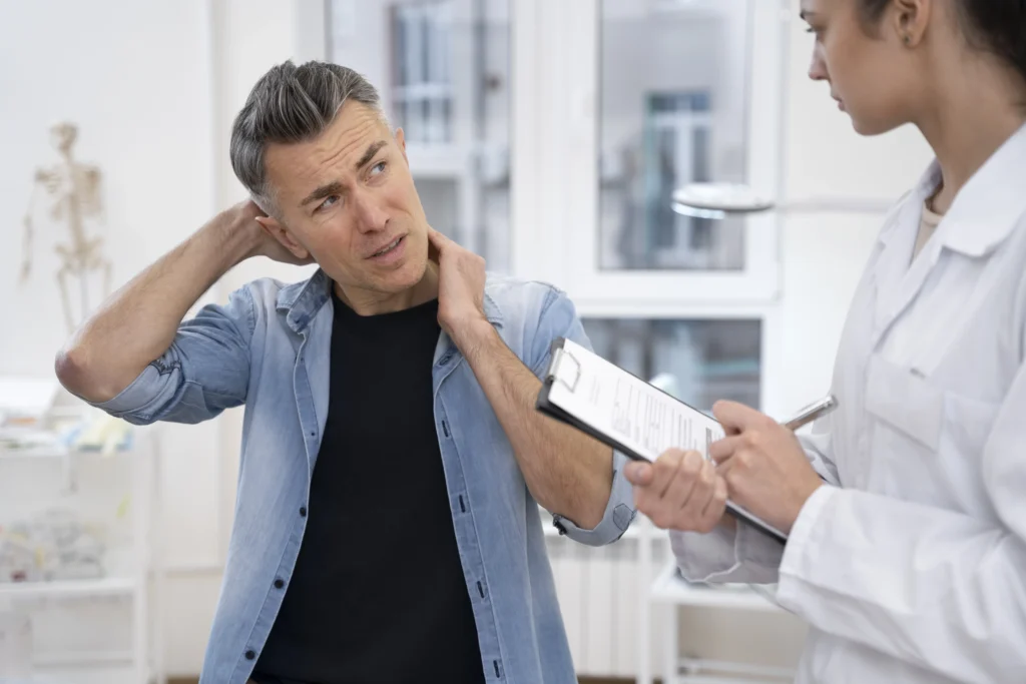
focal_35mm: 58
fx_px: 1639
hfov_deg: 34.8
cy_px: 342
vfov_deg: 23.6
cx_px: 513
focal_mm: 57.5
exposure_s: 1/160
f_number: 2.8
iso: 250
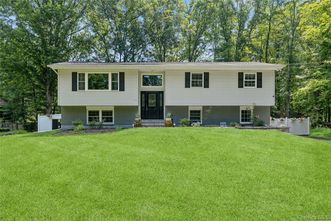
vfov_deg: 53.1
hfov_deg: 73.7
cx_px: 166
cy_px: 110
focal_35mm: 24
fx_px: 221
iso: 400
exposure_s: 1/400
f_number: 7.1
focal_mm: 24
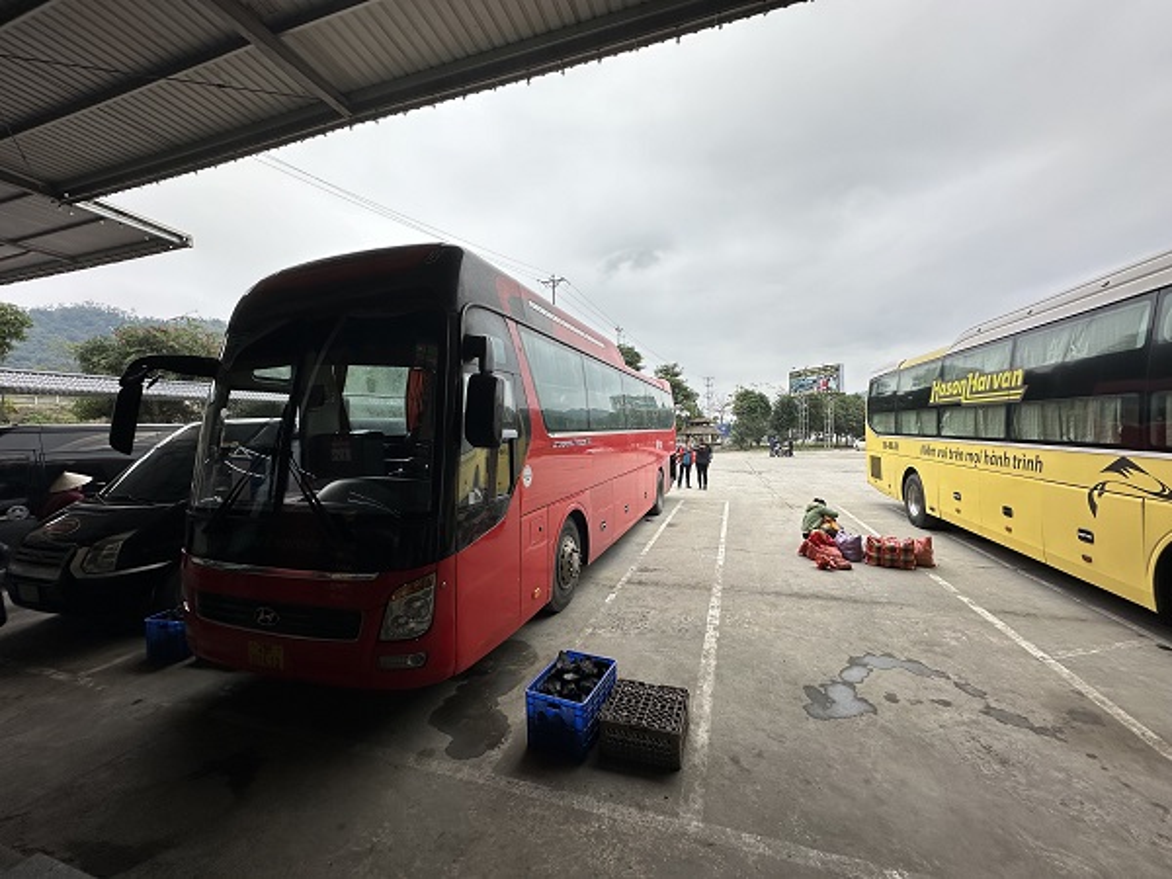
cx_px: 586
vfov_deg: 85.7
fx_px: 474
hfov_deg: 102.1
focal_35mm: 14
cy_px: 440
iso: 40
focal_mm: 2.22
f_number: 2.2
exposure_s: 1/520
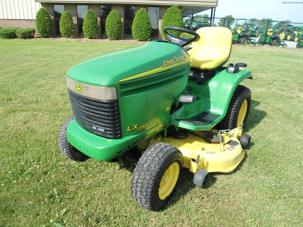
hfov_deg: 67.3
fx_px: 228
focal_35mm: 26
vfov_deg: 53.1
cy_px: 114
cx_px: 152
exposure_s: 1/640
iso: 80
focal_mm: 4.7
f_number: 2.8
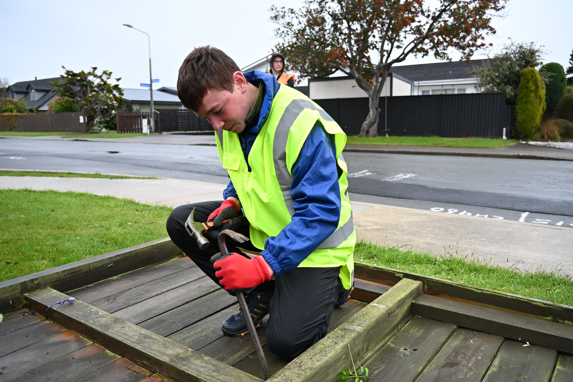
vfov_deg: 43.6
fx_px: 477
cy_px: 191
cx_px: 286
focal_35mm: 30
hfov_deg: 61.9
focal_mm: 20
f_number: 3.5
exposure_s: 1/4000
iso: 1600
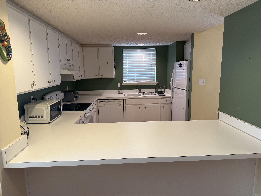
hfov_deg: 71.6
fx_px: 181
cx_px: 130
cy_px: 98
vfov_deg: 56.8
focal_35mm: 24
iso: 160
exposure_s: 1/120
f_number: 1.78
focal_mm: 6.76
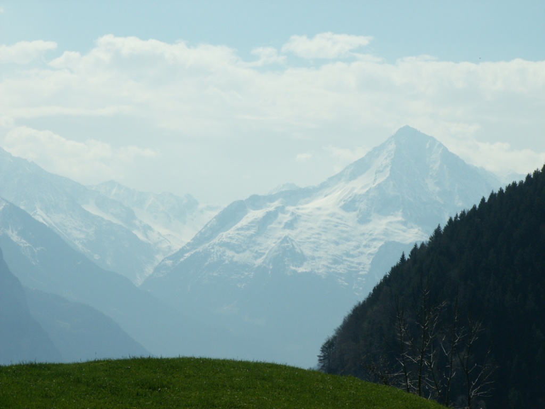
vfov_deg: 10.7
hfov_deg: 14.2
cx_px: 272
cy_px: 204
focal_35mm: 139
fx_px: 2188
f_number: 8
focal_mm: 22.8
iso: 50
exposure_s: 1/400
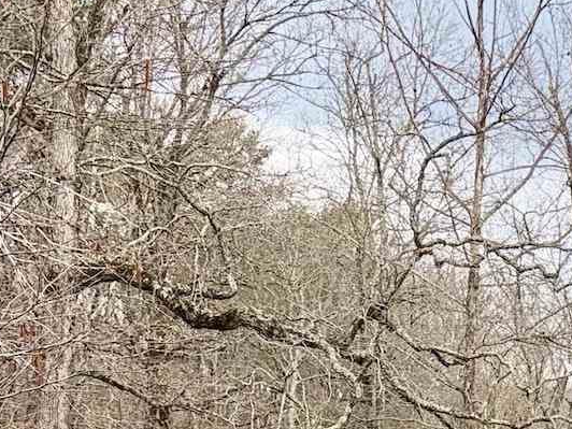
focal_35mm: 125
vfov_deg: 10.4
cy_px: 1004
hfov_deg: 15.3
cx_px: 672
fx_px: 2066
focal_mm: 5.96
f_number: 1.6
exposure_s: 1/492
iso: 64
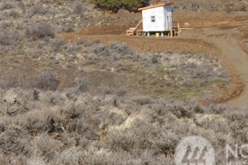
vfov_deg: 3.9
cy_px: -268
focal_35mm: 347
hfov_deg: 5.8
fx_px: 2387
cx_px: -312
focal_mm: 42
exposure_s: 1/400
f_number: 10
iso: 200
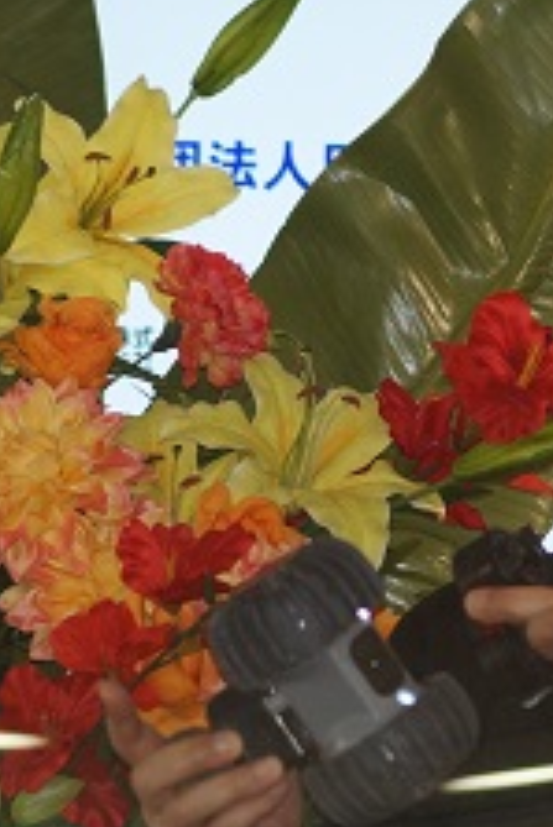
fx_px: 15712
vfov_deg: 3.0
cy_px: 465
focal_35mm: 683
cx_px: 494
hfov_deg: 2.0
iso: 1000
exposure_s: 1/160
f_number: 5.6
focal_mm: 200
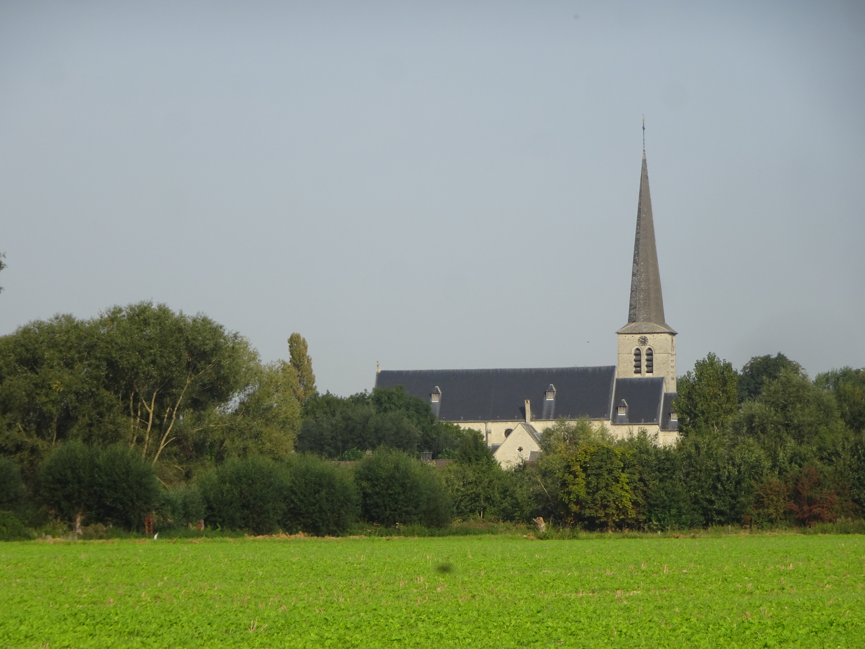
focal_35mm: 212
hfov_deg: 9.3
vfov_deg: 7.0
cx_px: 432
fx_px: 5298
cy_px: 324
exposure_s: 1/320
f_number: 6.3
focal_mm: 36.24
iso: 80
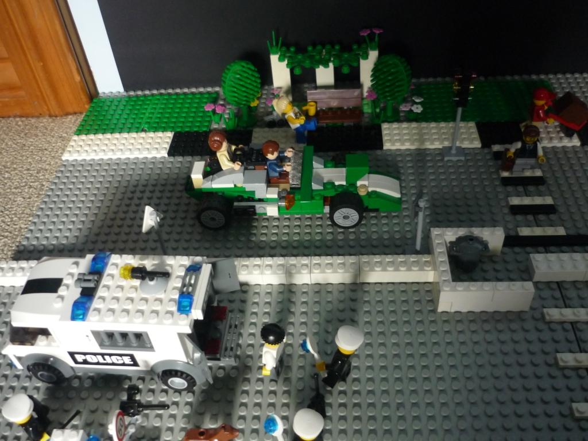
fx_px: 561
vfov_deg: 42.9
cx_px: 294
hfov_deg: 55.4
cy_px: 220
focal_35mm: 33
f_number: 2.8
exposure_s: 1/30
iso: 250
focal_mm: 5.5
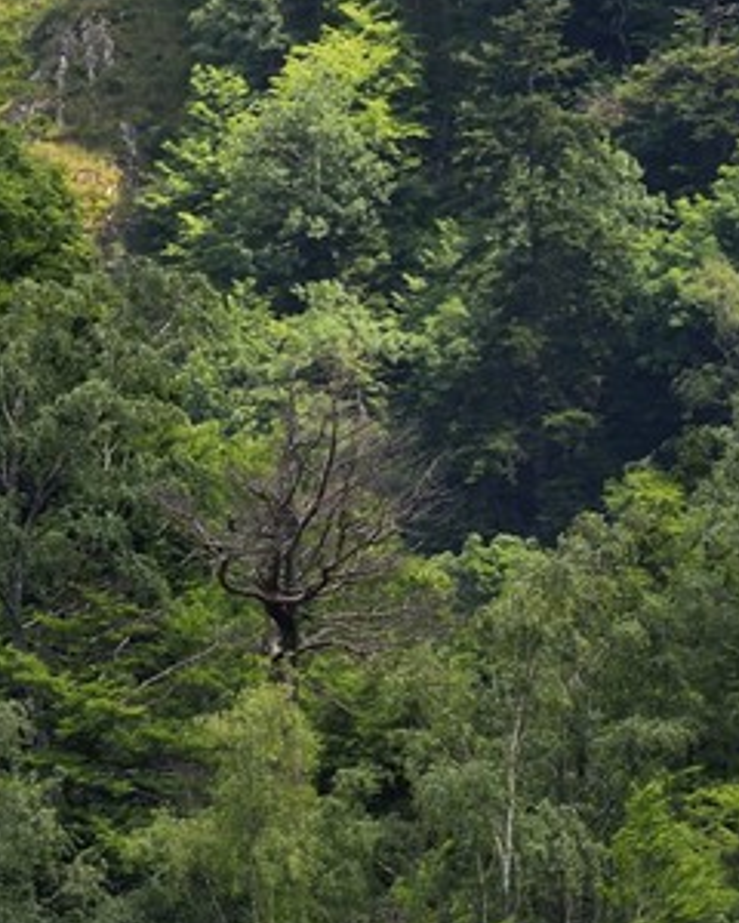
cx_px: 393
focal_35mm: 901
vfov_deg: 2.1
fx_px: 24633
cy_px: -1221
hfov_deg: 1.7
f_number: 8
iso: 200
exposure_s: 1/250
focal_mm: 180
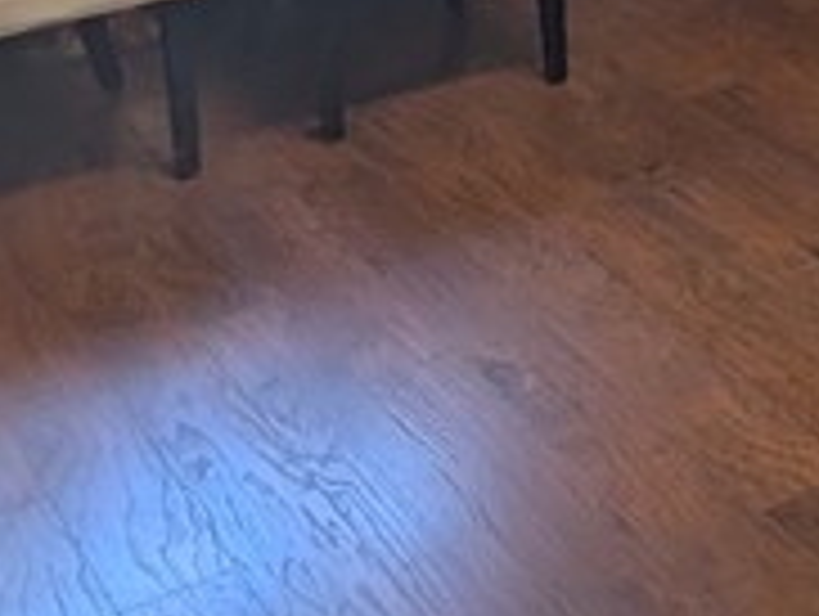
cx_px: 1071
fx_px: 2132
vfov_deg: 14.0
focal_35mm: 90
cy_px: -594
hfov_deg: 19.9
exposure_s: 1/43.5
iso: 40
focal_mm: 2.22
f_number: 2.2
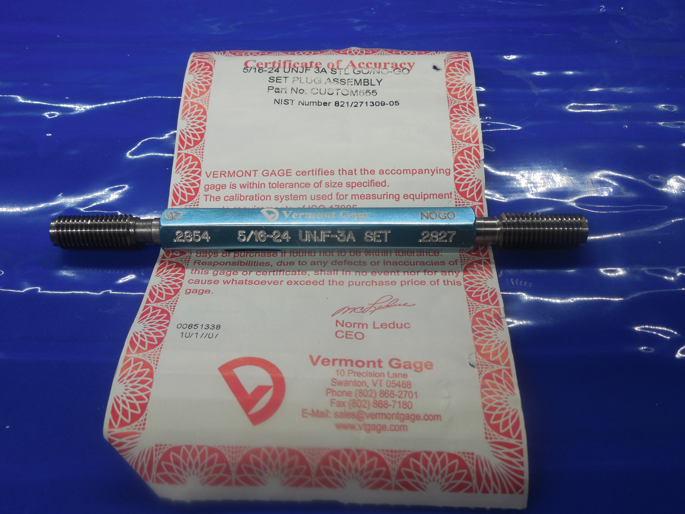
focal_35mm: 35
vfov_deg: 40.7
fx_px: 693
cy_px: 257
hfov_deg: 52.6
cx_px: 342
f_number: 3.7
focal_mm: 6.3
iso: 180
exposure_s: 1/250
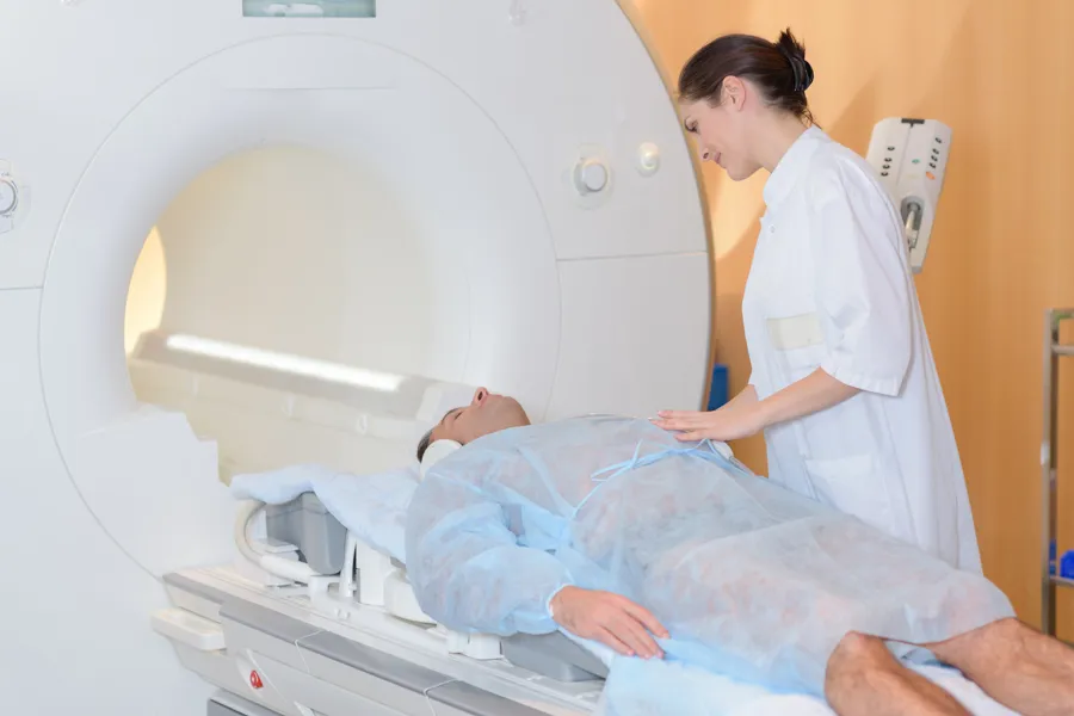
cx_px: 537
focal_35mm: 85
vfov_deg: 16.1
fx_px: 2536
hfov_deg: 23.9
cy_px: 358
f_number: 2.8
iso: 250
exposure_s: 1/80
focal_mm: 85
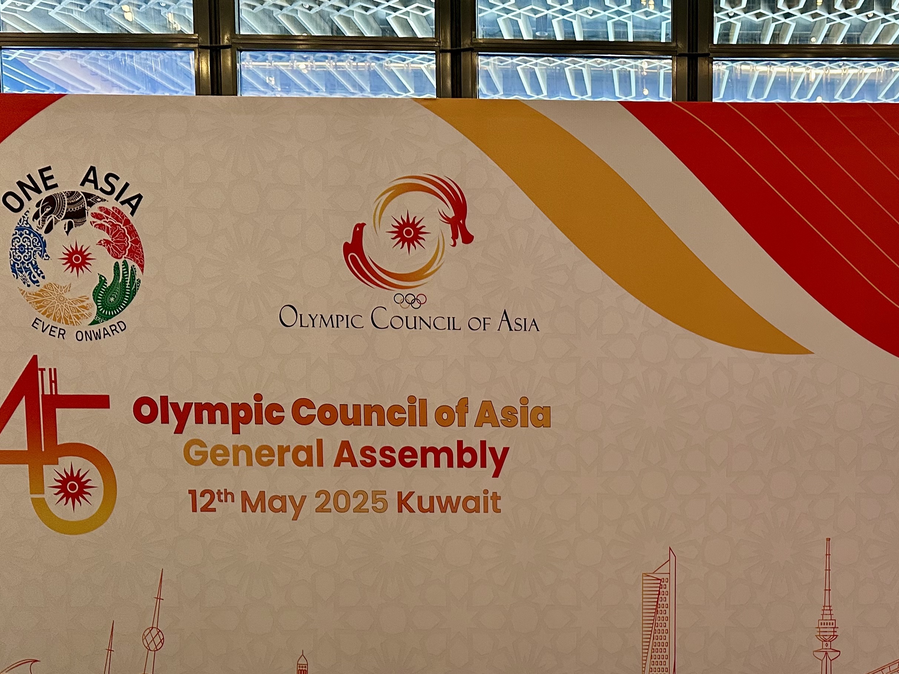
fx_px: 1039
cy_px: 480
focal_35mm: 40
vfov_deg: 35.4
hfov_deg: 45.3
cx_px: 665
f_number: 1.78
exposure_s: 1/82
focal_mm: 6.86
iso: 200
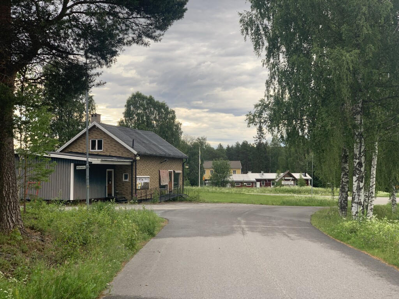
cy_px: 150
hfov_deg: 36.8
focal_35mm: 52
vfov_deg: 28.0
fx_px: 599
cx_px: 200
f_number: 2.4
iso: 16
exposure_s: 1/176
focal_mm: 6
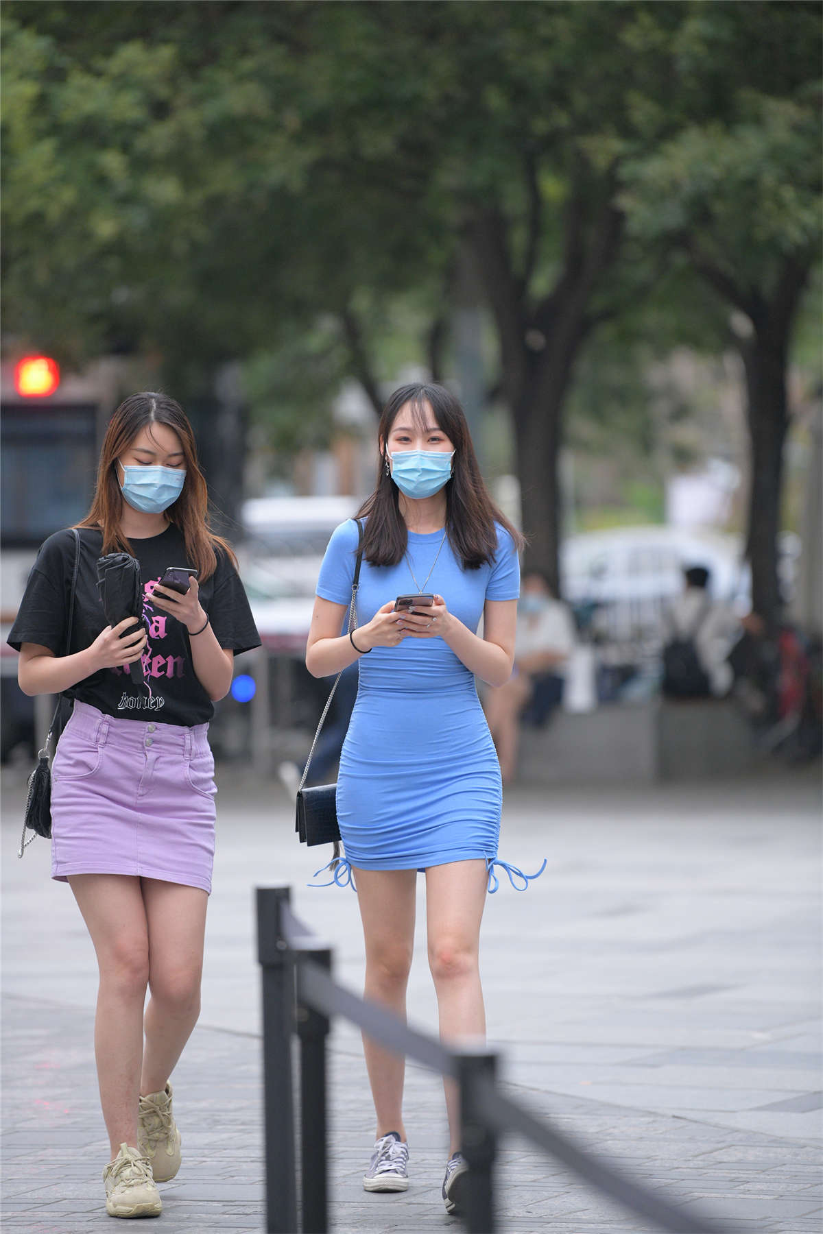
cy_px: 617
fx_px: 6858
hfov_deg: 6.9
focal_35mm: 200
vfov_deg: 10.3
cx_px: 412
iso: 1800
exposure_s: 1/640
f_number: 3.2
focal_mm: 200
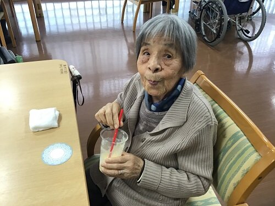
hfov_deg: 58.4
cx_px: 138
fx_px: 246
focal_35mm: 31
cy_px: 103
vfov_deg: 45.4
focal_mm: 3.3
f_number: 2.4
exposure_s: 1/30
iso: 50
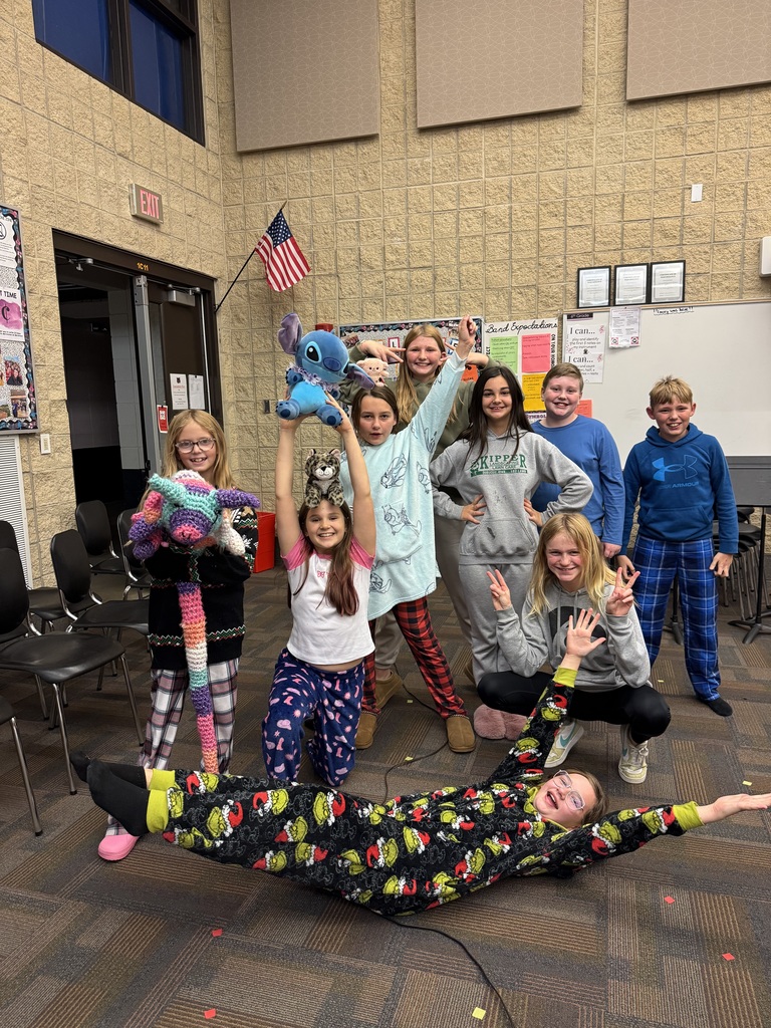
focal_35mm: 24
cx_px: 386
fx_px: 713
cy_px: 514
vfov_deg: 71.6
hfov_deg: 56.8
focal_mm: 6.76
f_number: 1.78
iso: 250
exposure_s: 1/60
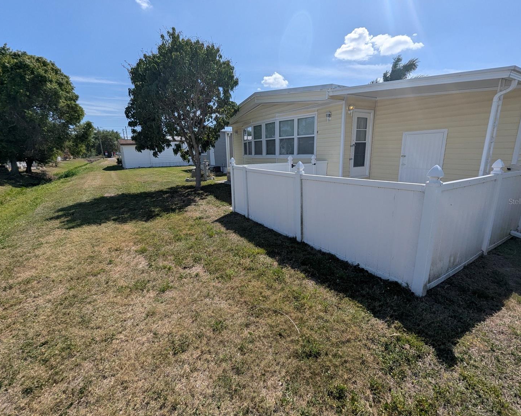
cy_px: 201
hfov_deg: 100.7
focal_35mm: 14
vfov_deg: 87.9
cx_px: 256
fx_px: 216
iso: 48
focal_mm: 1.95
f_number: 2.2
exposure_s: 1/3125
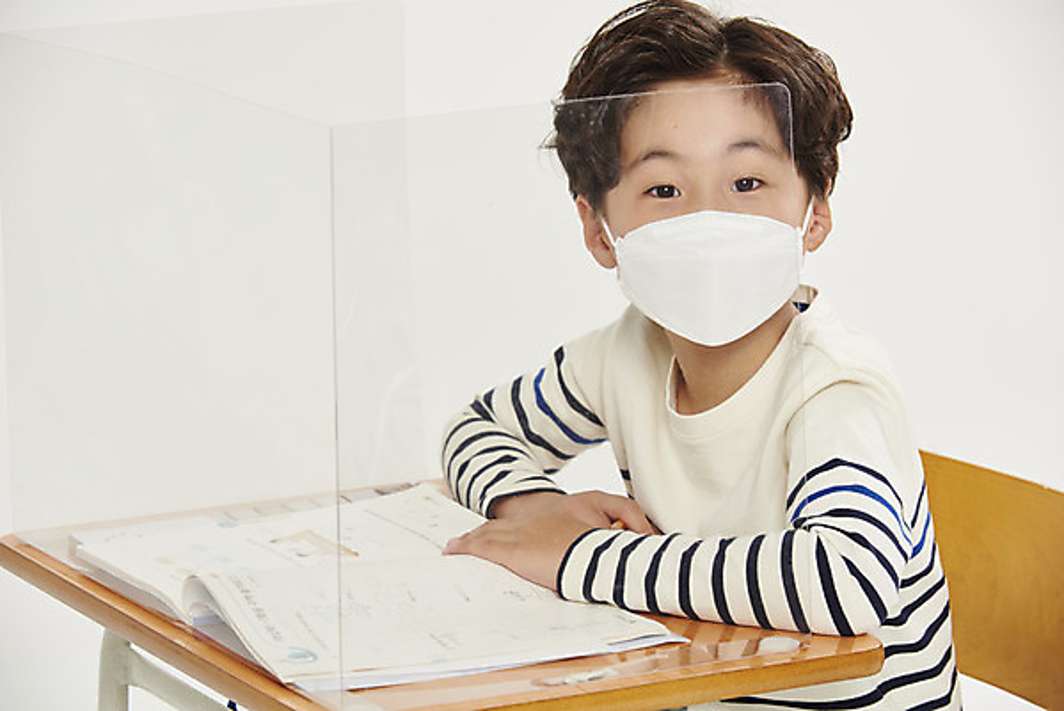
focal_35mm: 165
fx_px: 4879
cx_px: 532
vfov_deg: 8.3
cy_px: 356
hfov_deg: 12.4
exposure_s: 1/125
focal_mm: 165
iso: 125
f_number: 8
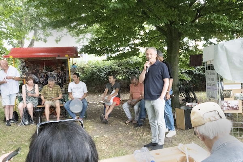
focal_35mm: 30
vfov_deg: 43.6
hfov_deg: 61.9
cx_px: 122
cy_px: 81
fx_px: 202
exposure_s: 1/30
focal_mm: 20
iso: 8000
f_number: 18
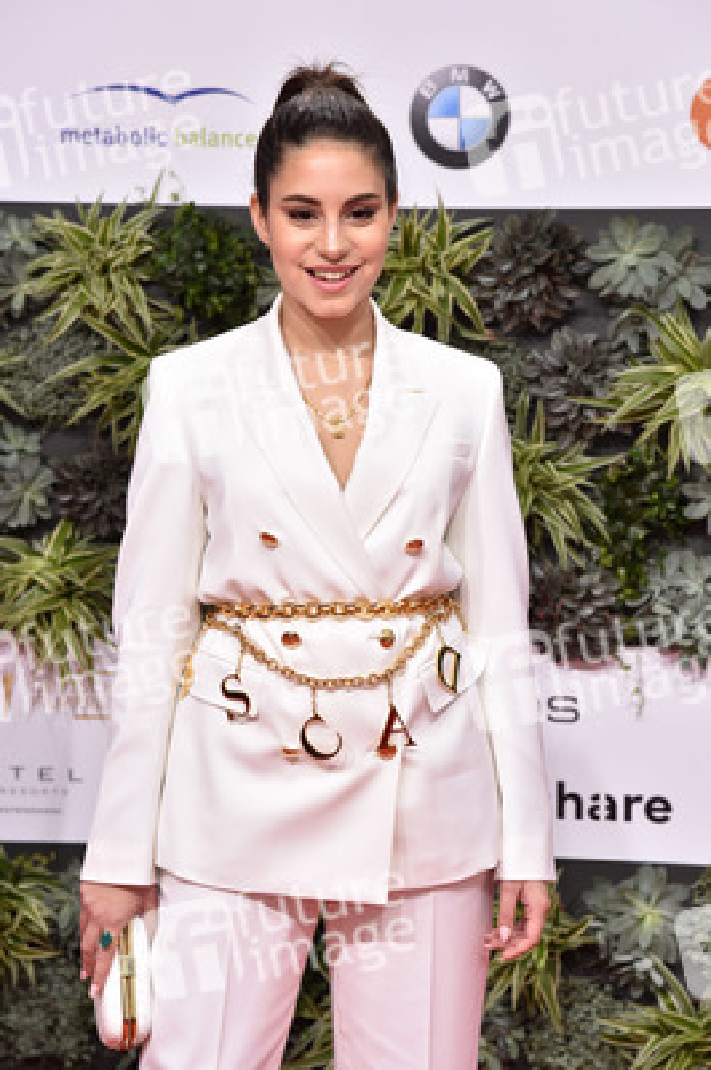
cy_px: 535
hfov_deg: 11.4
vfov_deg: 17.1
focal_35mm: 120
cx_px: 356
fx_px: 3561
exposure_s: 1/160
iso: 400
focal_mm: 120
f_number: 6.3
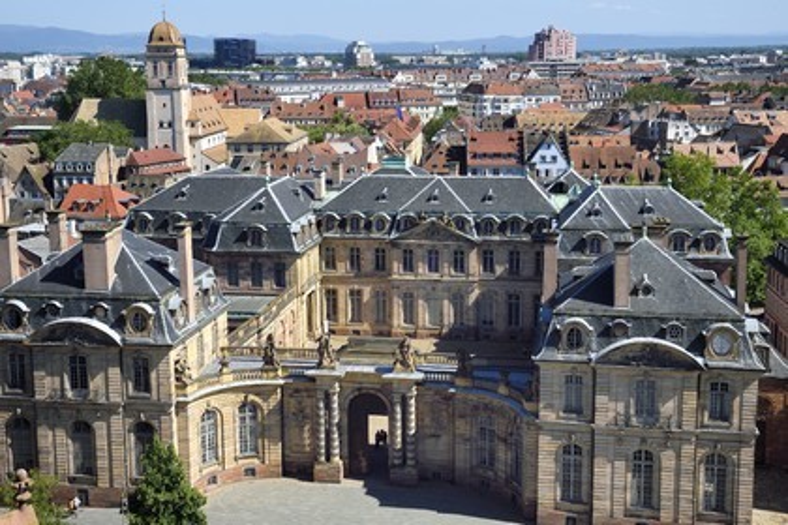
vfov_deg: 28.1
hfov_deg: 41.1
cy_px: 262
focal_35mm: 48
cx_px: 394
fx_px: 1051
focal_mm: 48
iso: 200
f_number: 13
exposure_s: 1/250
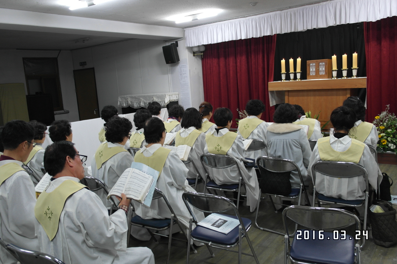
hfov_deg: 61.9
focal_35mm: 30
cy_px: 132
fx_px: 331
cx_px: 198
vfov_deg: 43.6
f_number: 3.5
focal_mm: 20
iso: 400
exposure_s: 1/30
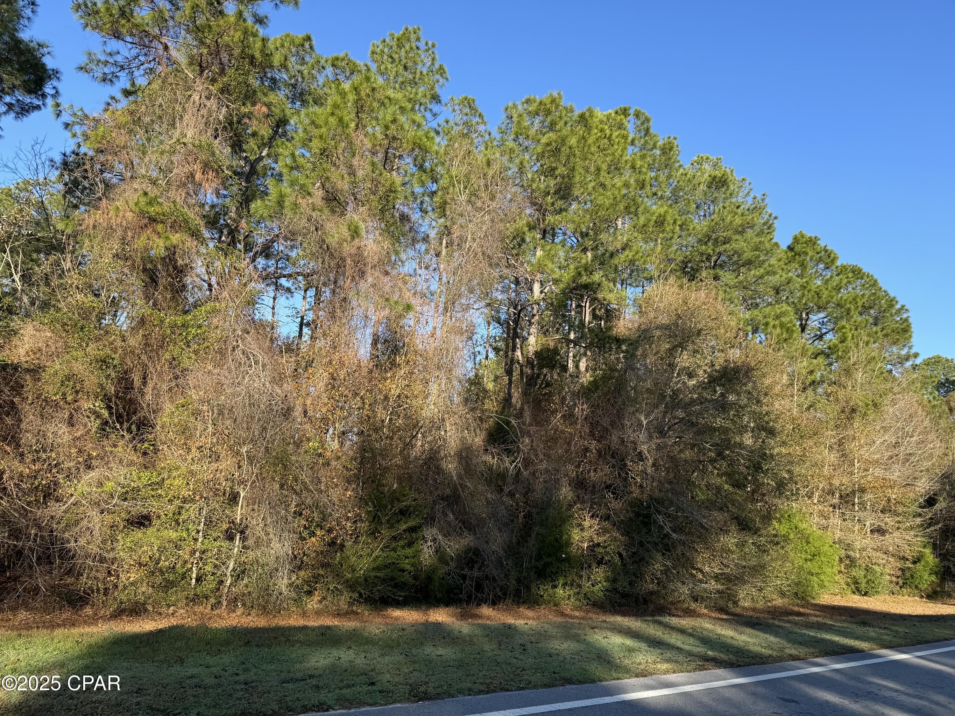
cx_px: 478
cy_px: 358
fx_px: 662
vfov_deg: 56.8
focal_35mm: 24
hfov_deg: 71.6
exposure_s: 1/1488
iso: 80
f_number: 1.78
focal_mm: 6.76
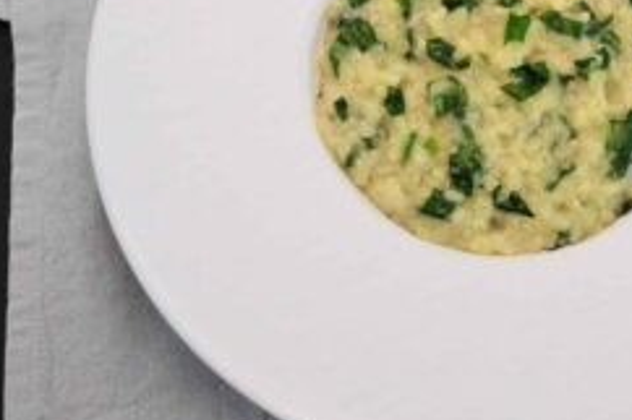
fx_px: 1141
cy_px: 100
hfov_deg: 30.3
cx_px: 488
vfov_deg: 20.7
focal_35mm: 65
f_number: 4.5
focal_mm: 21
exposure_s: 1/60
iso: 800
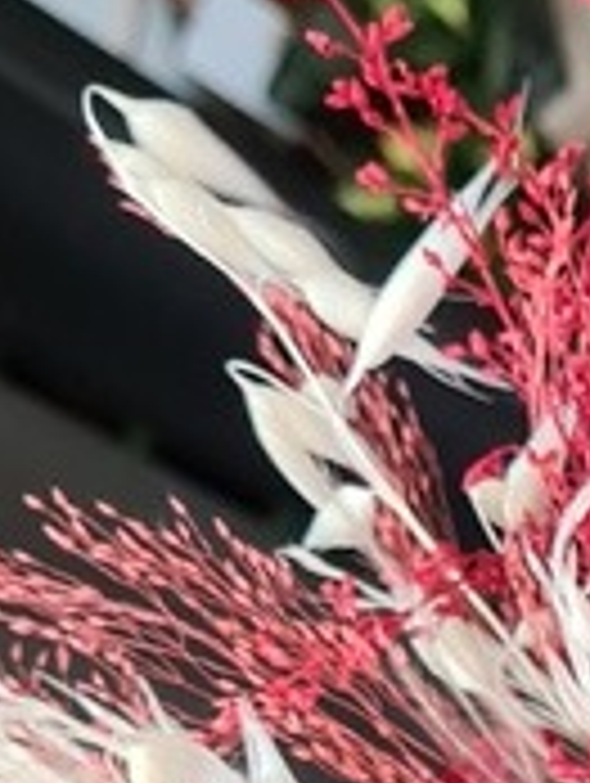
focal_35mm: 149
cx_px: 1252
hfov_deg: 9.2
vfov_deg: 12.7
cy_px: 1084
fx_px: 3378
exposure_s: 1/50
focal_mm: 5.4
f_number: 1.8
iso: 250
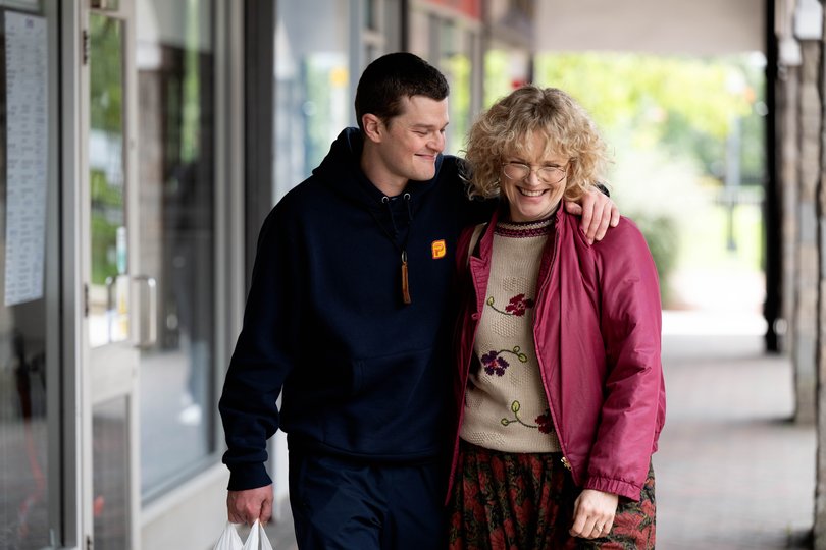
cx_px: 413
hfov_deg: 14.7
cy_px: 275
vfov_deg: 9.8
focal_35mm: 140
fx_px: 3212
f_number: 3.5
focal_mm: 140
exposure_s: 1/640
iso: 500
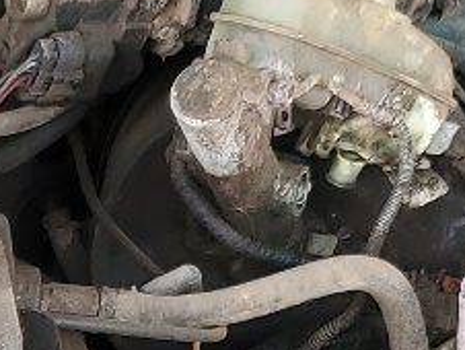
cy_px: 511
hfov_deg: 10.2
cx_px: -344
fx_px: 2474
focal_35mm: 184
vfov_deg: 7.9
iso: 50
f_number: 1.5
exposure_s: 1/161
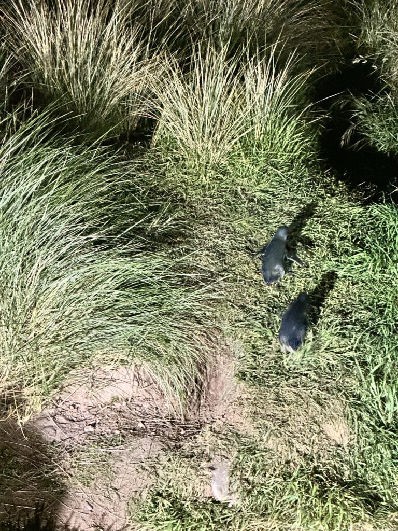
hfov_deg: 19.1
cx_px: 199
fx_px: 1180
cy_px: 266
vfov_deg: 25.3
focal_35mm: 77
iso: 1600
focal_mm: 9
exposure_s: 1/20
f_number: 2.8
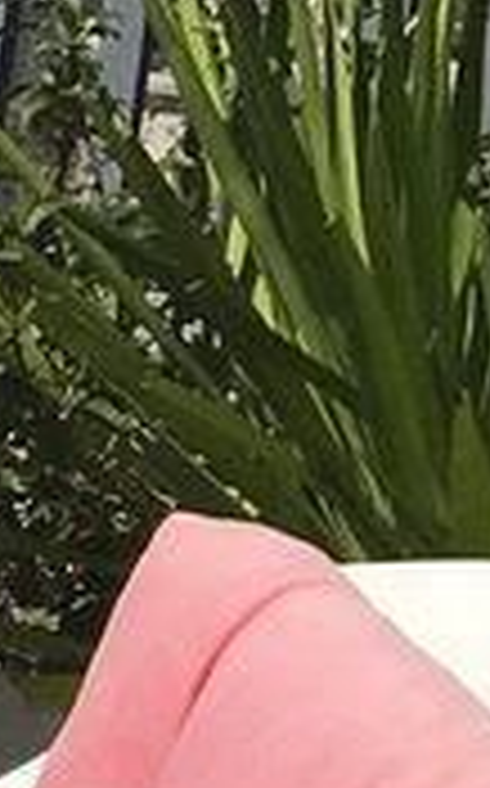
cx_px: -2302
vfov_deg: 7.5
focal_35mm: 281
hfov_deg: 4.0
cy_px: 527
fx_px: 6019
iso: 25
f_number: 2.2
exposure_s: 1/3497
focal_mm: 4.15
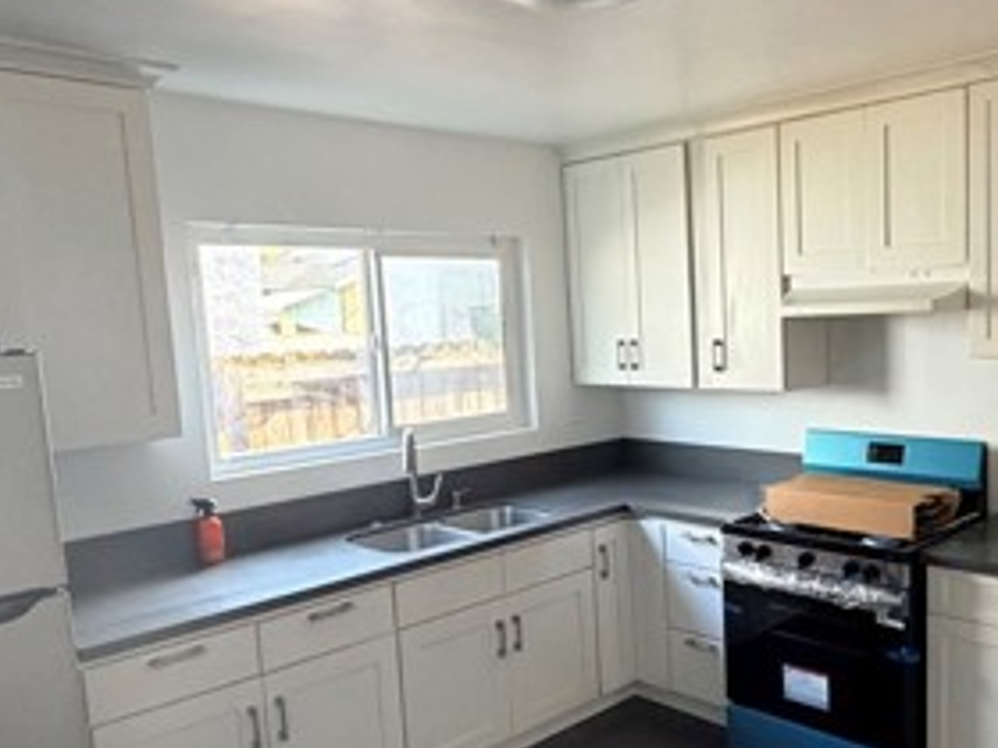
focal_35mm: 32
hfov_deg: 55.5
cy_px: 417
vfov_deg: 44.1
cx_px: 677
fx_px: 923
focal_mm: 2.22
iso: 400
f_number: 2.2
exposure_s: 1/60
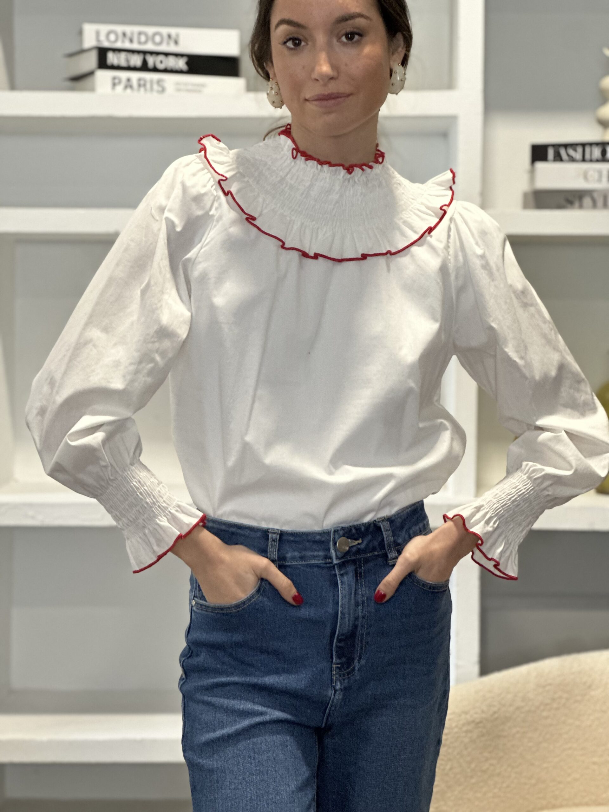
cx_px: 304
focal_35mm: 77
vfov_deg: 25.3
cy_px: 406
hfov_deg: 19.1
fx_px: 1806
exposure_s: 1/33
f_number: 2.8
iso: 250
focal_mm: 9
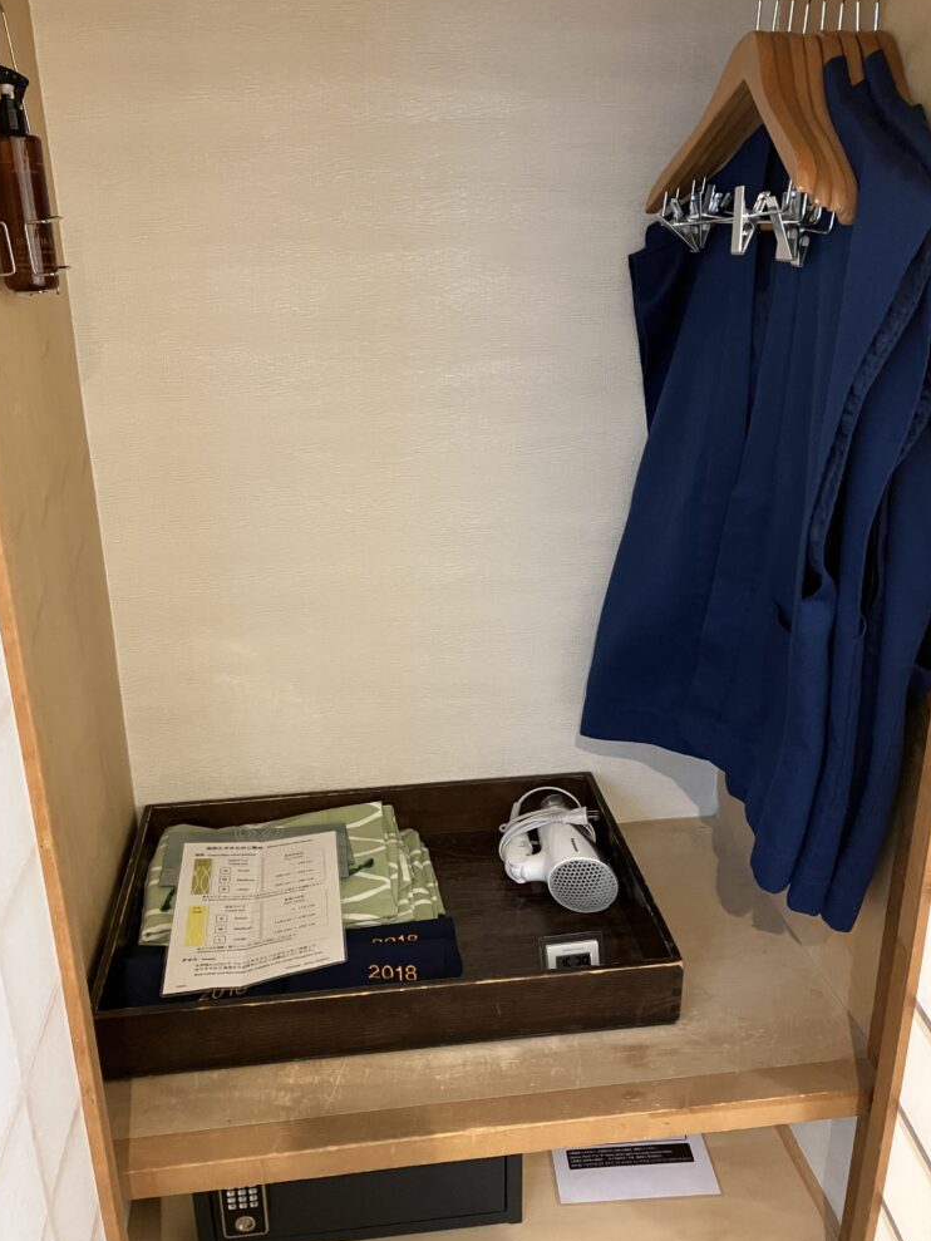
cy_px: 605
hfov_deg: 48.2
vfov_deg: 61.6
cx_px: 450
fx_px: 1040
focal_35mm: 29
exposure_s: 1/25
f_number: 1.8
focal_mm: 3.99
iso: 500
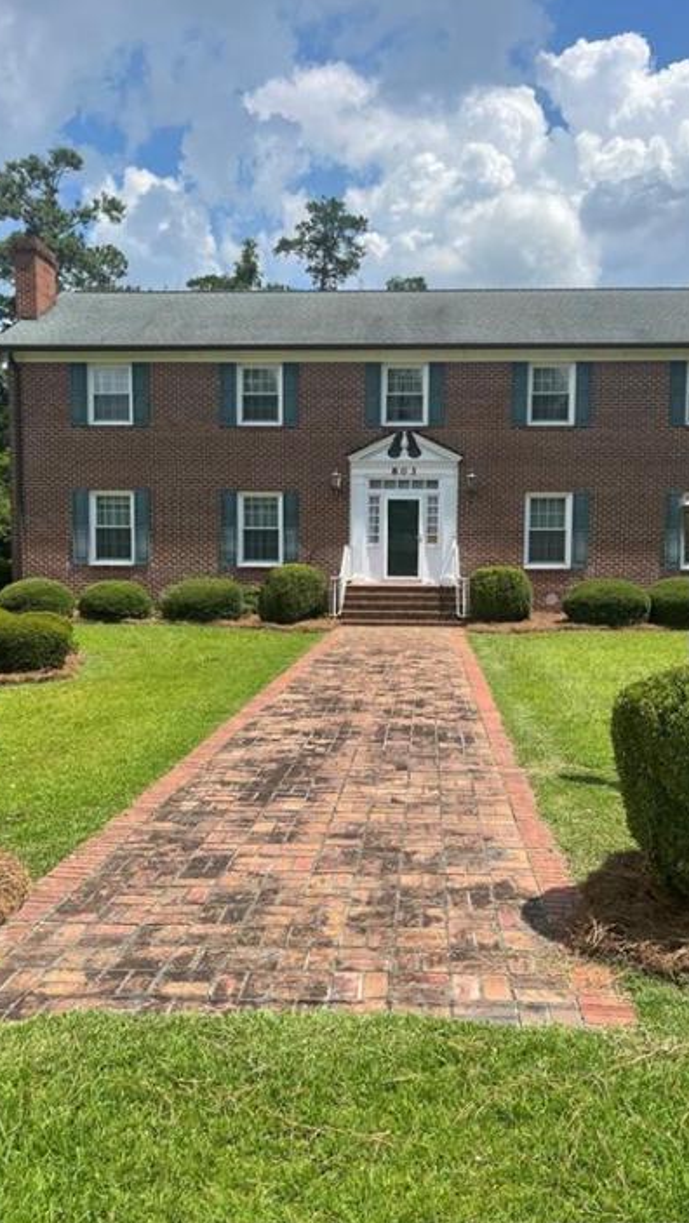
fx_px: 941
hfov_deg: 40.2
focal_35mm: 29
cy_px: 612
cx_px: 362
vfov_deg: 66.0
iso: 50
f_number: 1.6
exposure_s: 1/3623
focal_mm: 5.1
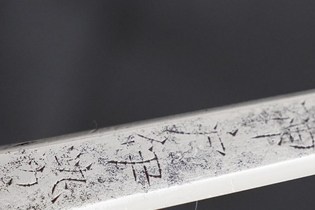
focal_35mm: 277
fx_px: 2424
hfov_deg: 7.4
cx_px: 230
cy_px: 144
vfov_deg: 5.0
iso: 8000
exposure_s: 1/125
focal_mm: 105
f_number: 2.8
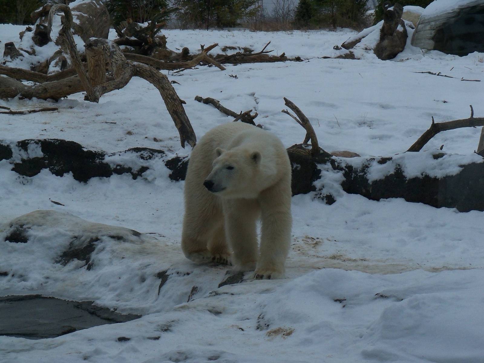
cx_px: 242
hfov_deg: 18.5
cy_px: 182
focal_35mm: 106
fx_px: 1482
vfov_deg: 14.0
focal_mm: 18.8
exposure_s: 1/1250
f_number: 4.2
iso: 200
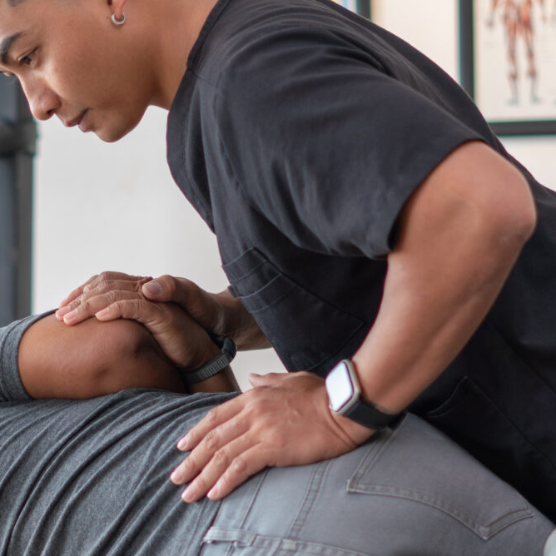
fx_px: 2962
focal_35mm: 163
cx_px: 211
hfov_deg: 10.7
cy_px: 404
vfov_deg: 10.7
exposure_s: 1/125
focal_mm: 50
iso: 125
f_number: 1.8
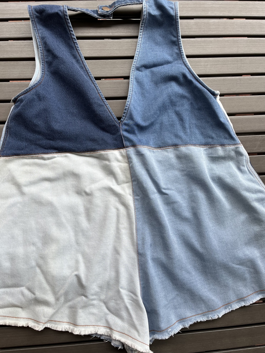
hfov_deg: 53.1
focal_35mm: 26
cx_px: 132
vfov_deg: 67.3
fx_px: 265
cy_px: 176
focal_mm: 5.1
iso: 50
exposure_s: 1/452
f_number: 1.6
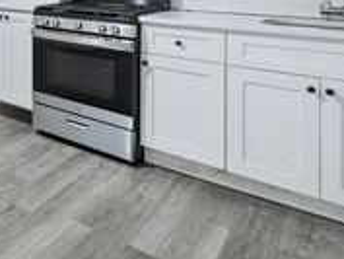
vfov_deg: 33.2
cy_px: -22
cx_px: -27
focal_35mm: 38
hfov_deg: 40.4
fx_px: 378
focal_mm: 14
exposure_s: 1/10
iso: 200
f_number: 8
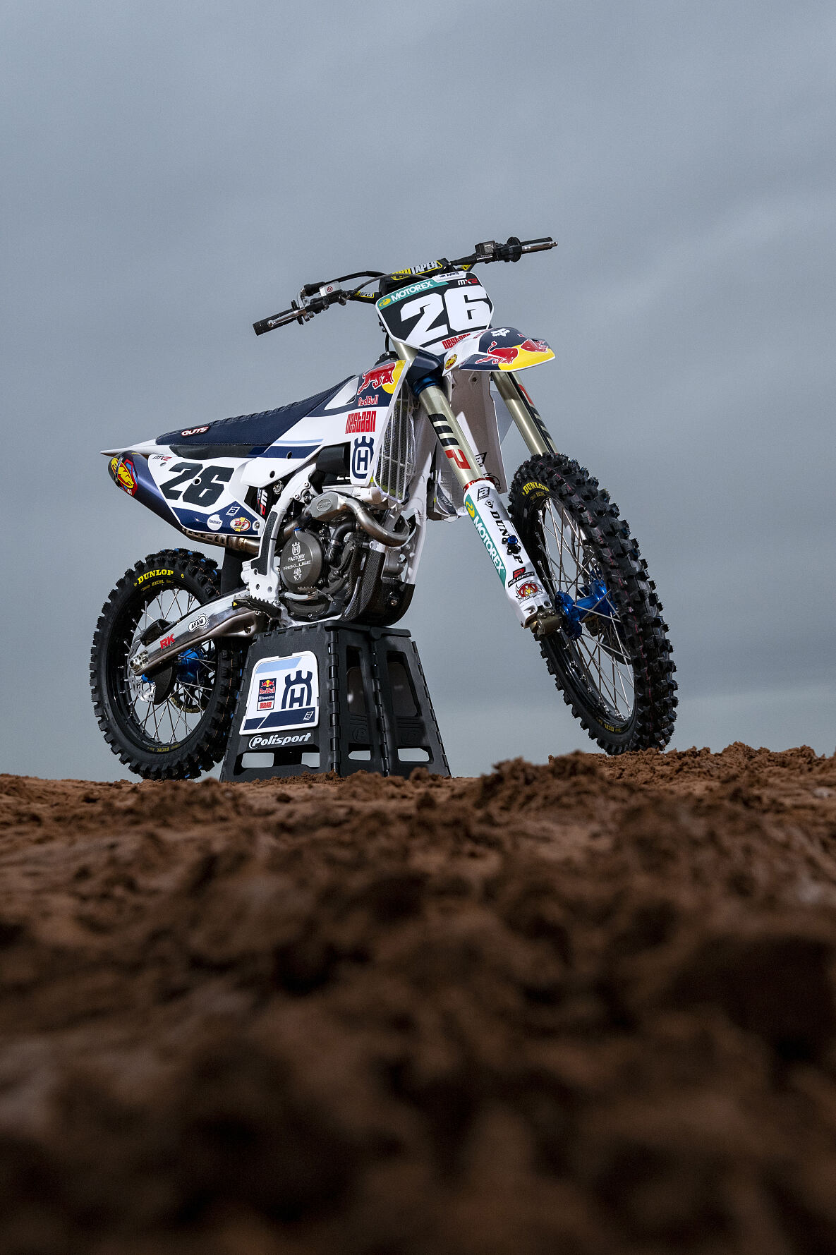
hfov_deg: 36.9
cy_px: 628
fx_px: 1255
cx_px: 418
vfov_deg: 53.1
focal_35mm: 36
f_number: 6.3
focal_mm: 24
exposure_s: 1/1000
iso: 400
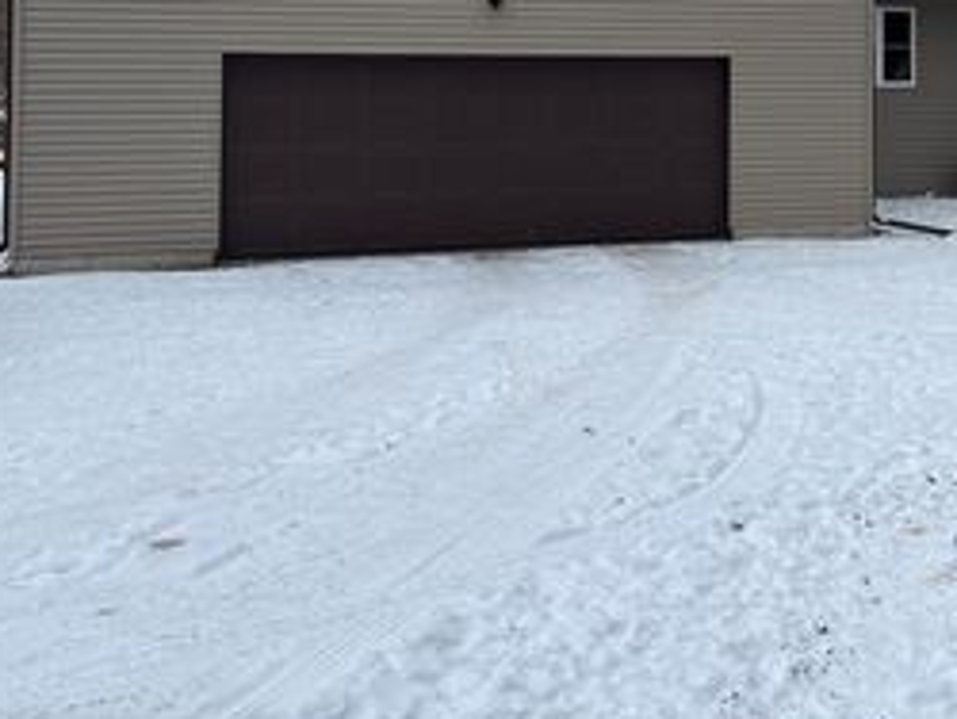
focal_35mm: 52
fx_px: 1439
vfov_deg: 26.7
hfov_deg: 35.2
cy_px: 17
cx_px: 812
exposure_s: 1/443
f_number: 1.5
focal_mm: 5.7
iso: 50
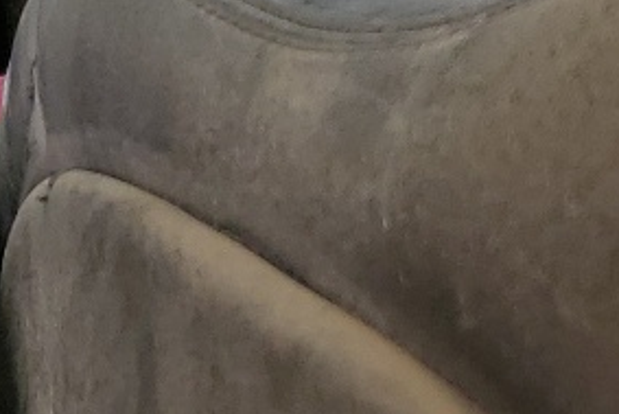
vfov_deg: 7.9
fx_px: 2632
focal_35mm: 153
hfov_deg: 12.7
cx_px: -304
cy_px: -795
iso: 50
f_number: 1.5
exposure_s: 1/526
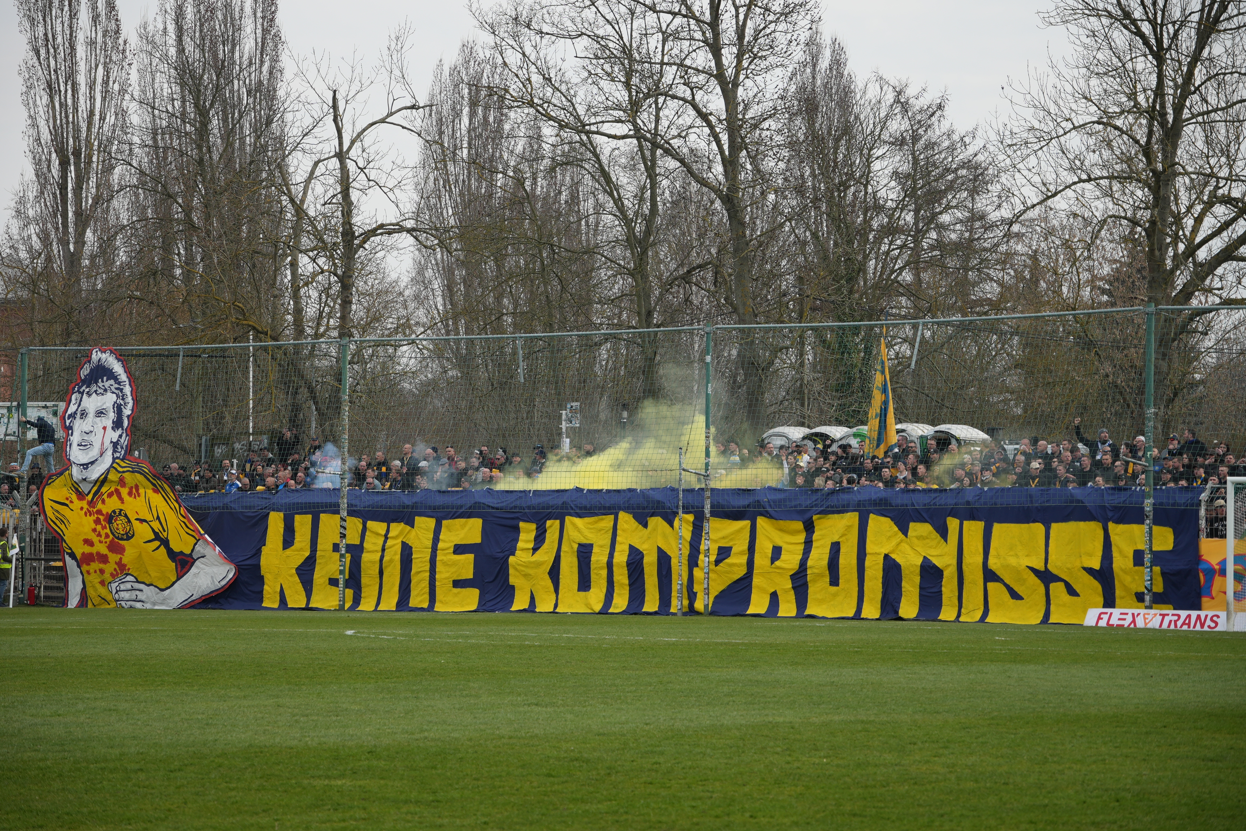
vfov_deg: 11.4
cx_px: 623
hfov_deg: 17.1
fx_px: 4153
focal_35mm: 120
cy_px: 416
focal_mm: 80
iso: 100
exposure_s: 1/250
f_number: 5.6
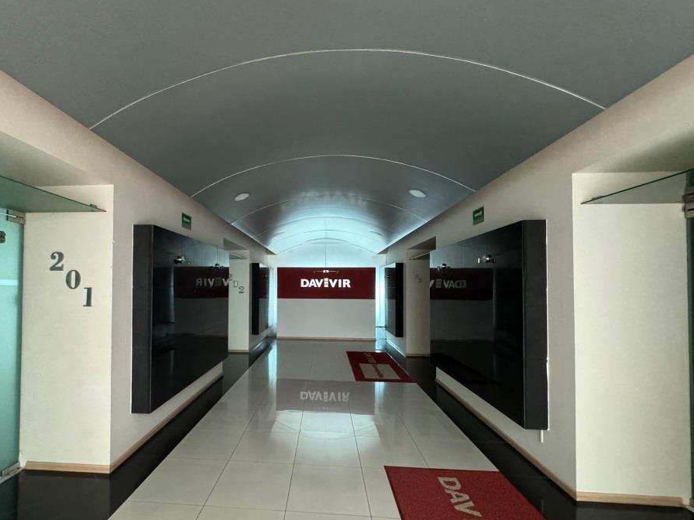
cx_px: 299
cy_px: 282
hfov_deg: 93.9
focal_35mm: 16
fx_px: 321
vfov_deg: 78.0
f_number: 2.2
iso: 800
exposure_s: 1/60
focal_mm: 2.22
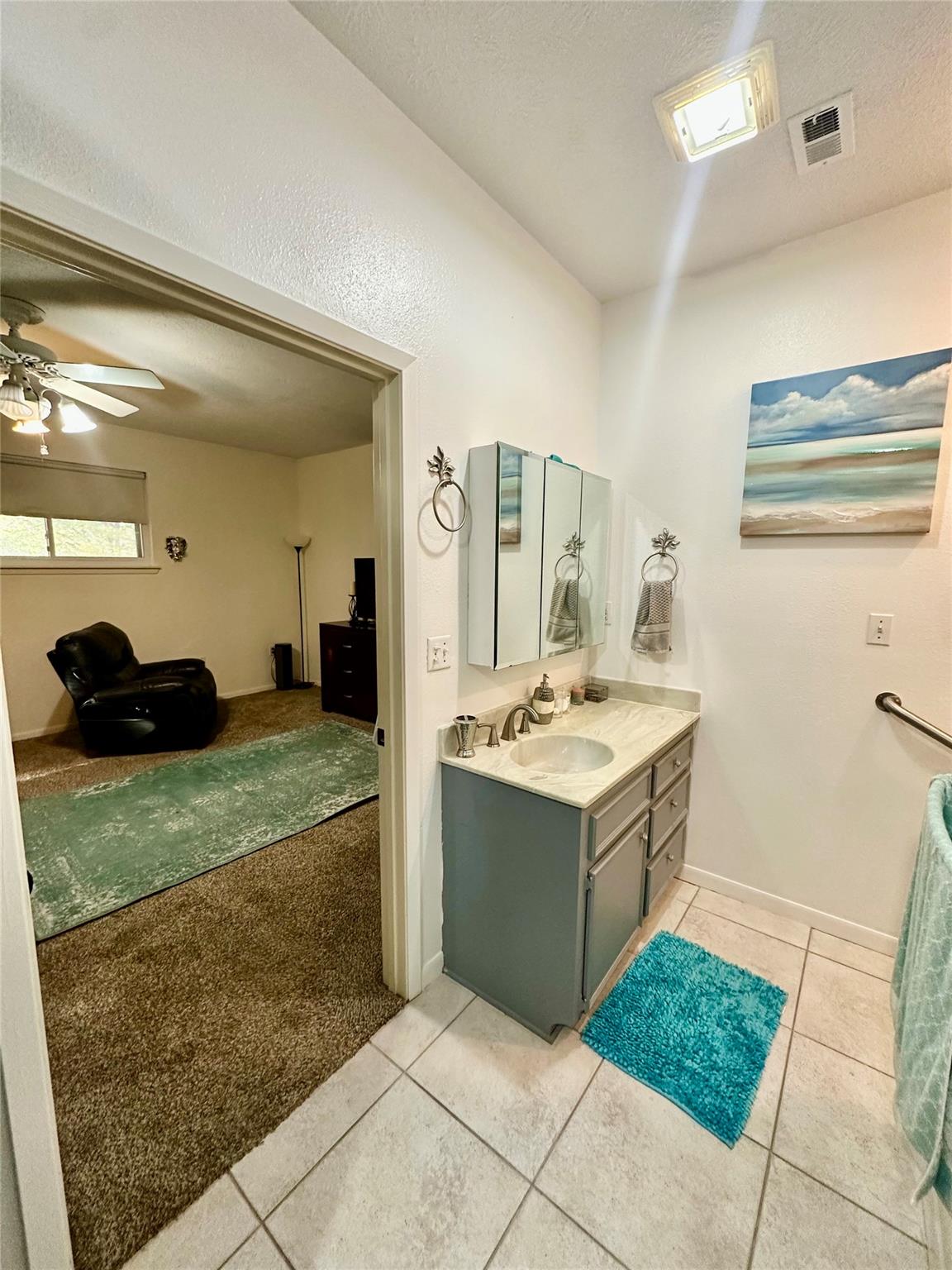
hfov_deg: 85.7
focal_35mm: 14
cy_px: 635
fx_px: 513
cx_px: 476
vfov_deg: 102.1
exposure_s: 1/60
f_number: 2.2
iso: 250
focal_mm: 2.22
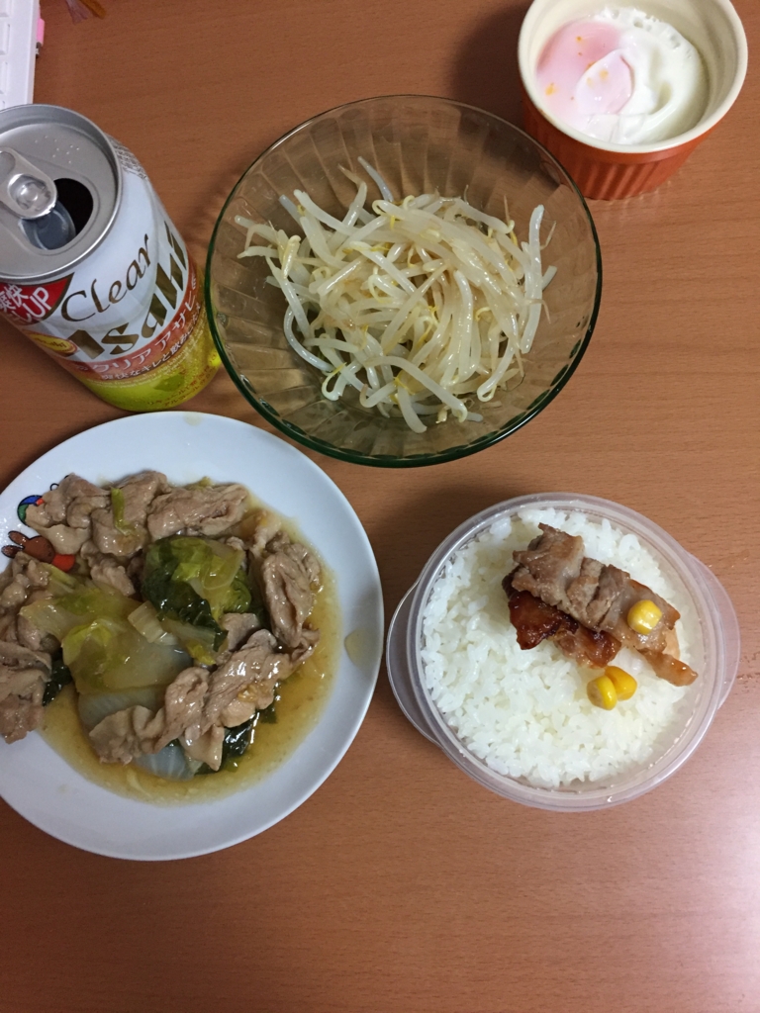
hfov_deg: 48.2
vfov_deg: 61.7
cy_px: 506
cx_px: 380
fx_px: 849
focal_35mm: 29
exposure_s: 1/30
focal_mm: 4.15
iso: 160
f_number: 2.2
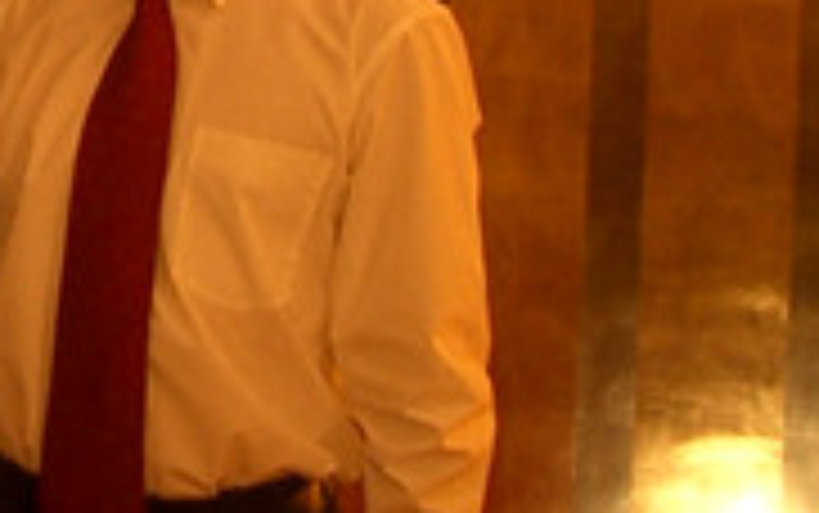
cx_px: -126
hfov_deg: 12.6
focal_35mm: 163
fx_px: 3640
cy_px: -274
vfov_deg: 7.9
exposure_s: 1/50
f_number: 2.6
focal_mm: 5.8
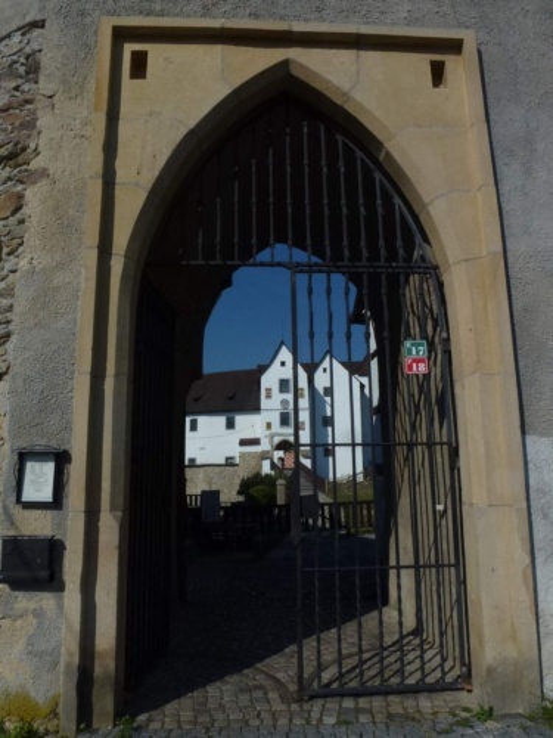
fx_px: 511
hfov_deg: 56.8
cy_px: 369
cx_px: 276
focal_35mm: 24
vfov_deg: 71.6
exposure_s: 1/2000
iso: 100
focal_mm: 4.3
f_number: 5
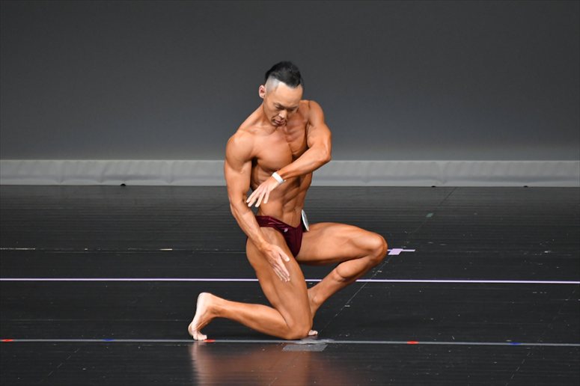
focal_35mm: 450
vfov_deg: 3.1
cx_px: 290
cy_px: 193
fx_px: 7247
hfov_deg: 4.6
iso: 4000
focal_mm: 300
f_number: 5.6
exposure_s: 1/400
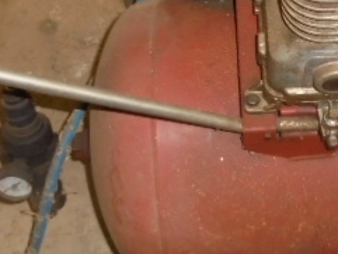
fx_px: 674
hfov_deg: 26.9
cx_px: 324
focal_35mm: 69
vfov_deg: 21.1
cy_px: 58
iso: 400
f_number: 3.5
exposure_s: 1/30
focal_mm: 4.6
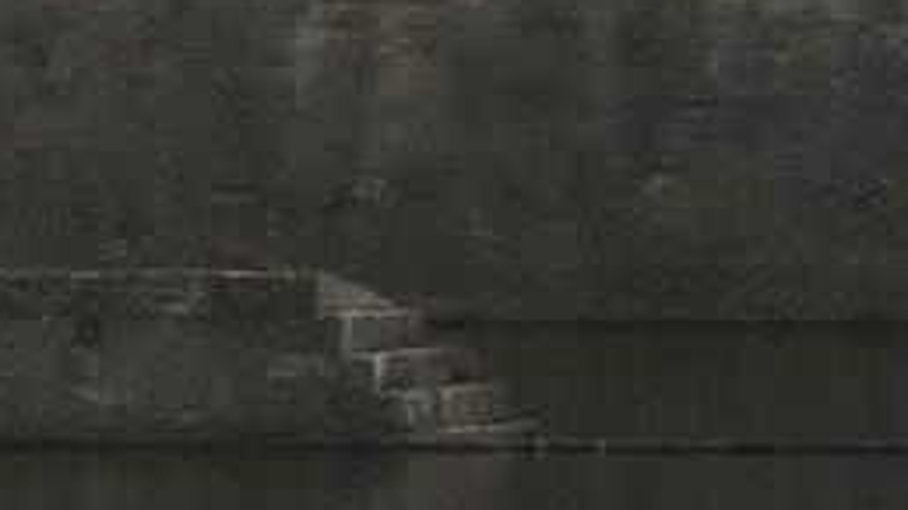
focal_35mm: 681
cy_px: -1706
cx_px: -623
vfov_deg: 1.8
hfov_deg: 3.2
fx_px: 16393
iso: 100
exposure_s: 1/160
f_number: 5
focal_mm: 70
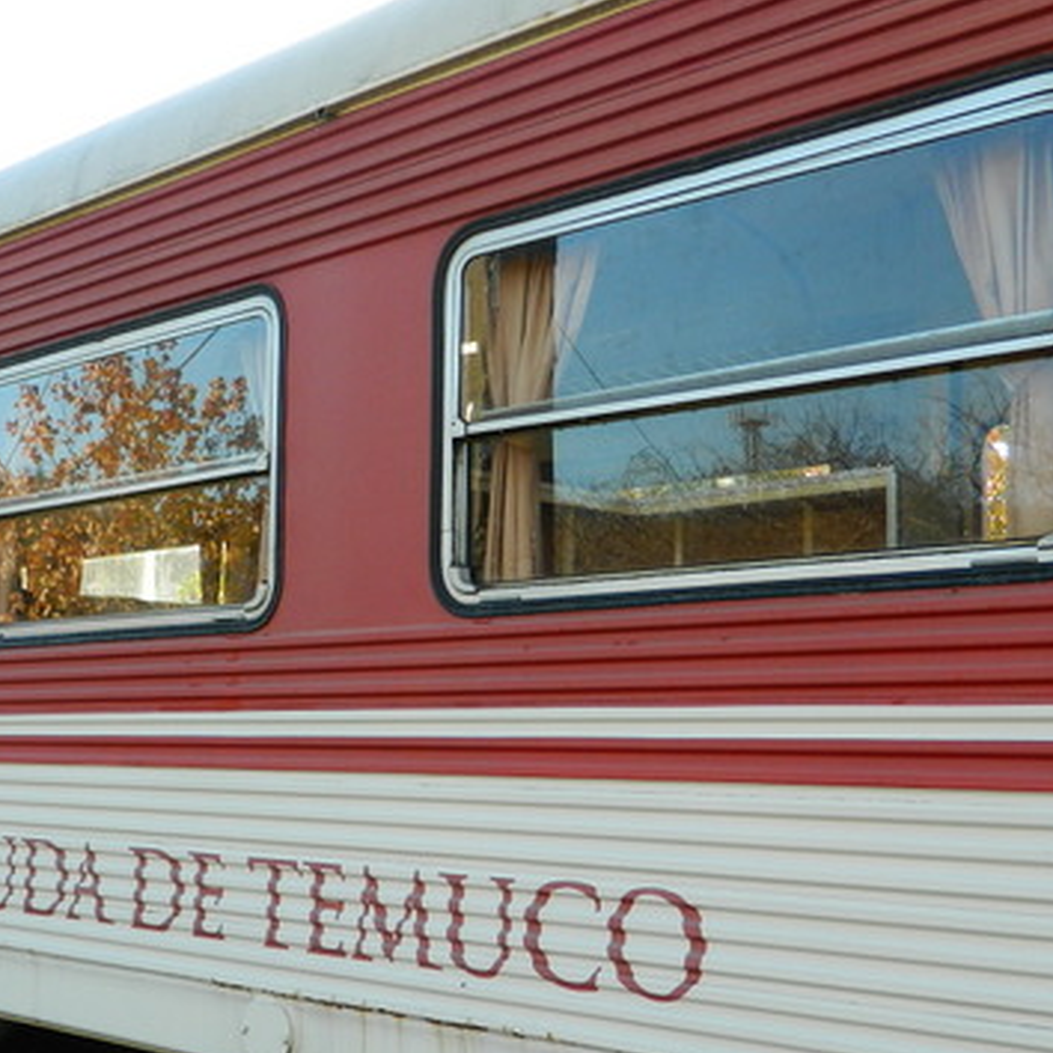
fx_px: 1721
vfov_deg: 33.9
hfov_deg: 33.5
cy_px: 648
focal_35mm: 50
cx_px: 297
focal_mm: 4.5
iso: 80
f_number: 3.1
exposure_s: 1/200
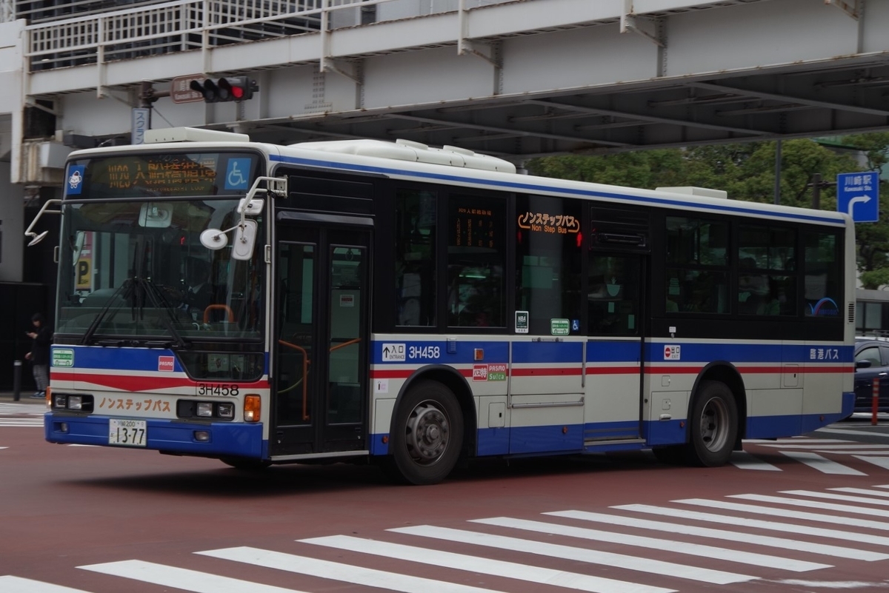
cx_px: 444
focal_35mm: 72
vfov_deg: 18.9
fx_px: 1779
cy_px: 296
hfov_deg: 28.1
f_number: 8
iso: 200
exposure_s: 1/200
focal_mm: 48
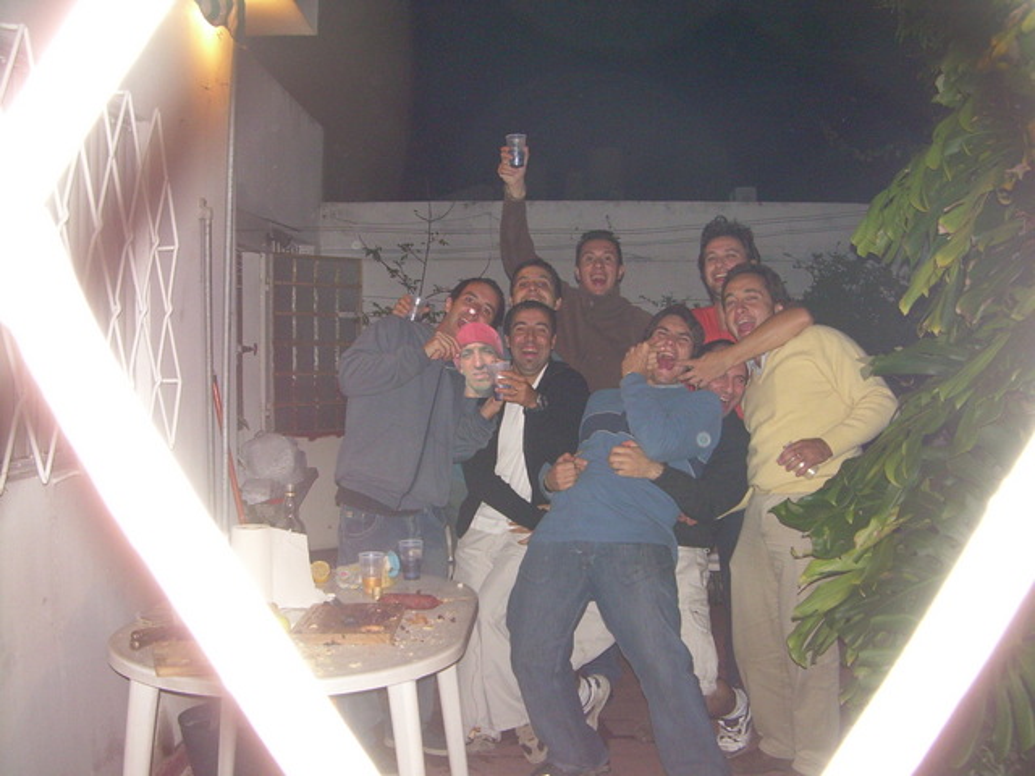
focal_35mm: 38
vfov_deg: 37.7
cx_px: 518
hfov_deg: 49.0
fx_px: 1136
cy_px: 388
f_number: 2.8
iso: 200
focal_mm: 6.3
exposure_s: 1/60
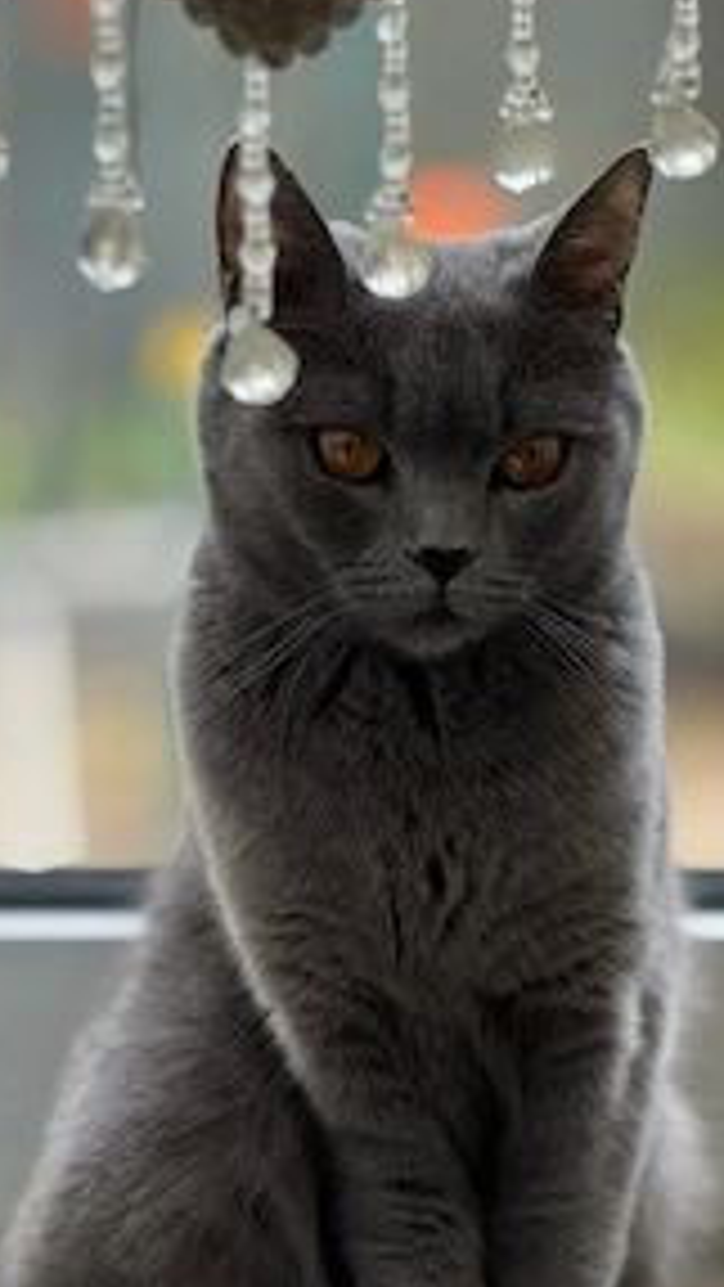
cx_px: 333
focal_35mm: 183
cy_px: 868
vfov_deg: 11.7
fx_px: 6242
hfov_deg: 6.6
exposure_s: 1/107
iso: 50
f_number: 2.8
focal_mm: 15.66
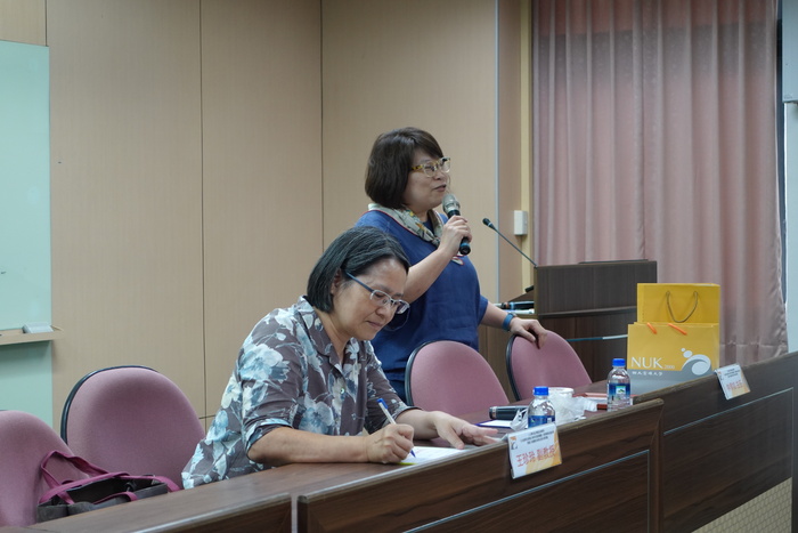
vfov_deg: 19.5
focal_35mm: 70
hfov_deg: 28.8
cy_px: 266
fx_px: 1552
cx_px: 399
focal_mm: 25.7
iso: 500
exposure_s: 1/80
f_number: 2.8
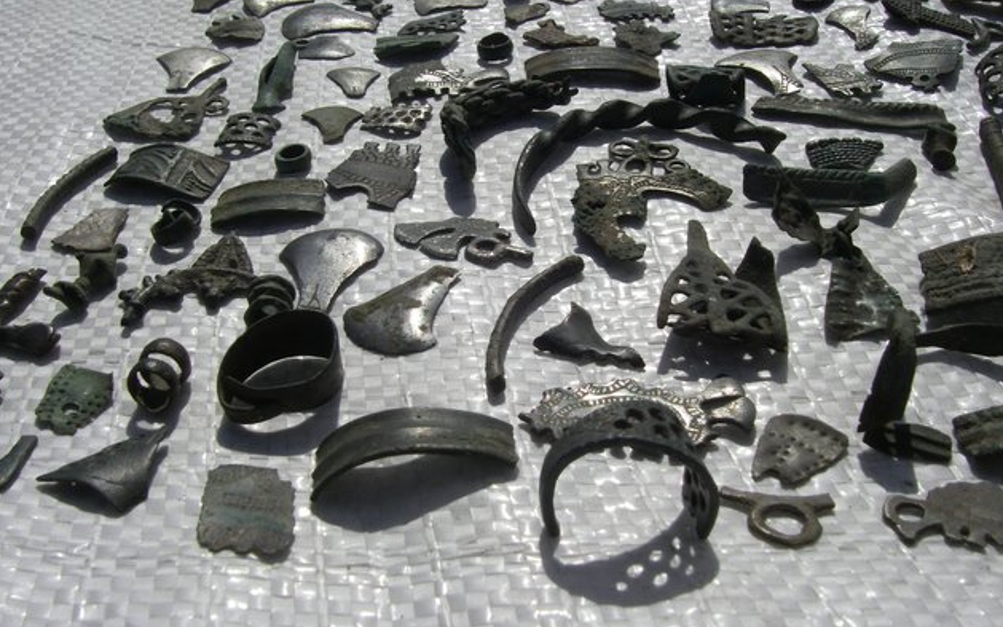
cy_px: 302
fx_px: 1121
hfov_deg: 48.2
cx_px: 507
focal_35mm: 41
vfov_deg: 31.2
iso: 64
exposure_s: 1/1000
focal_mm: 6.3
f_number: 6.6
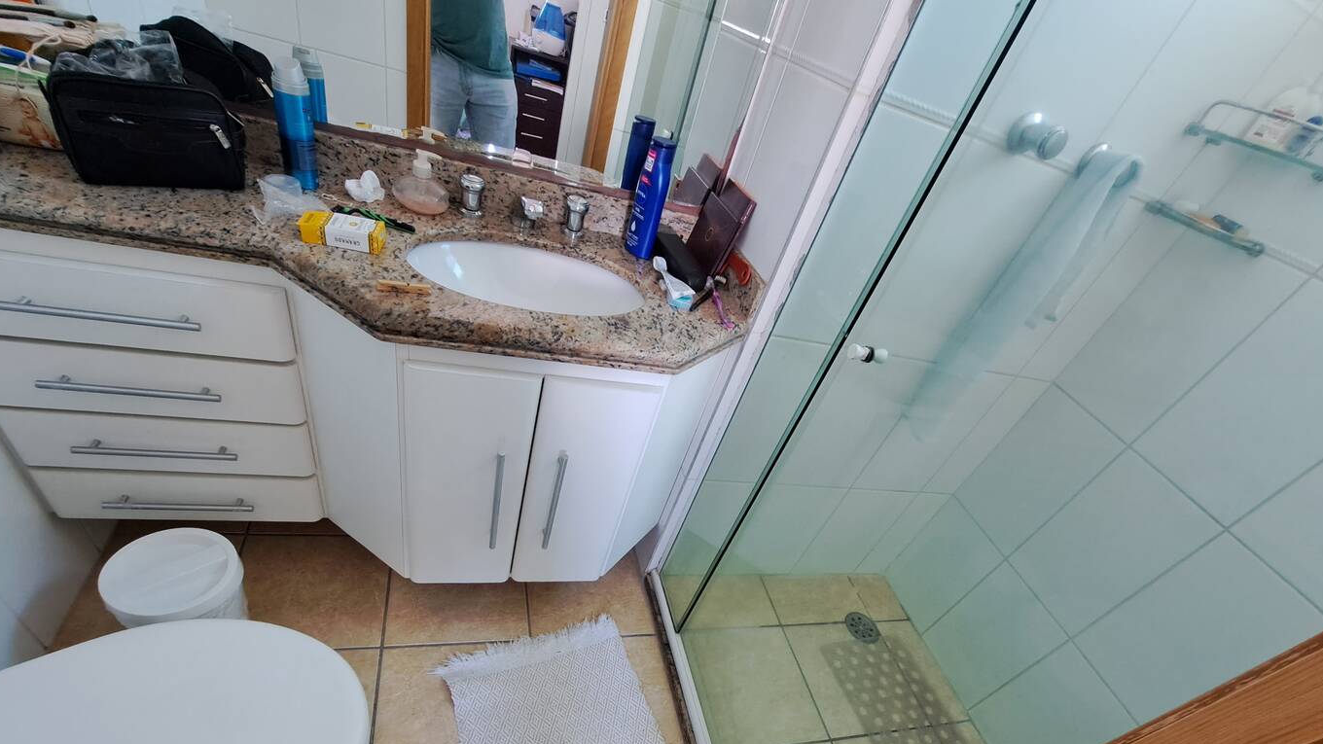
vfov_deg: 68.1
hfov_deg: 103.0
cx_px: 661
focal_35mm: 15
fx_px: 526
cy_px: 510
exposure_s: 1/50
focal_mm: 1.74
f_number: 2.2
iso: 250
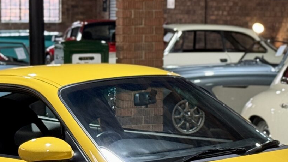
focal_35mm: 164
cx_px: 151
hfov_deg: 13.1
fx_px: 1252
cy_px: 122
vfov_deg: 7.4
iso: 200
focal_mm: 6.76
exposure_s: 1/50
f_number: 1.78
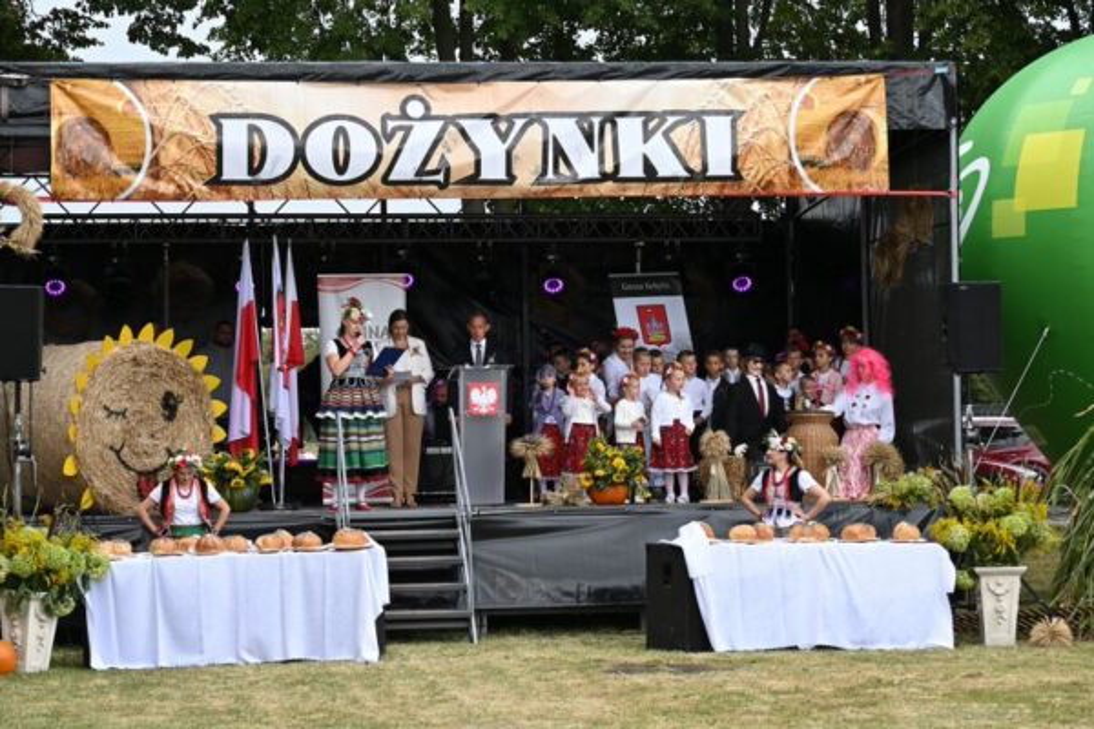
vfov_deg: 12.5
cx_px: 547
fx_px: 3327
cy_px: 364
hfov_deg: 18.7
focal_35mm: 110
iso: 720
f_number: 4.8
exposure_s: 1/1000
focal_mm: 73
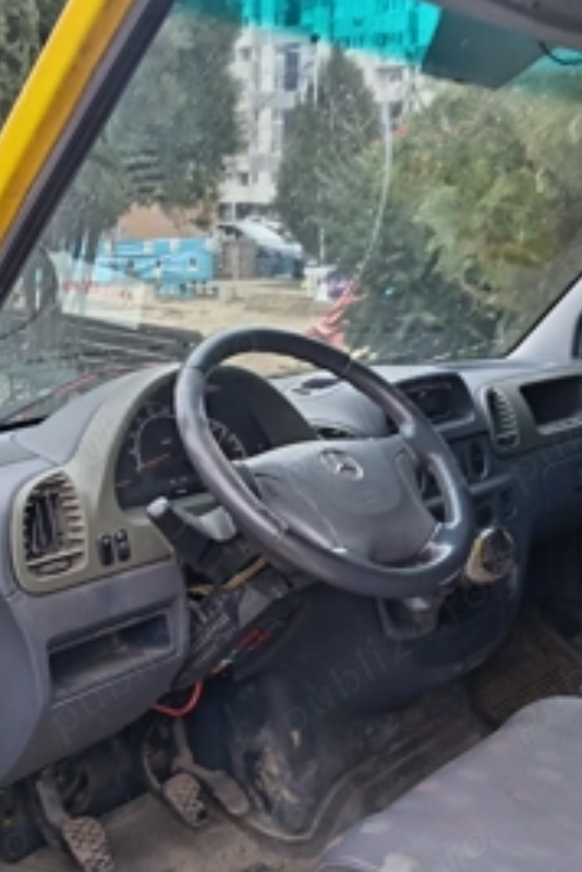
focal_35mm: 42
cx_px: 268
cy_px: 460
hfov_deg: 31.9
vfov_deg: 46.4
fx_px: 1018
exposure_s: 1/100
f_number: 1.8
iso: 655
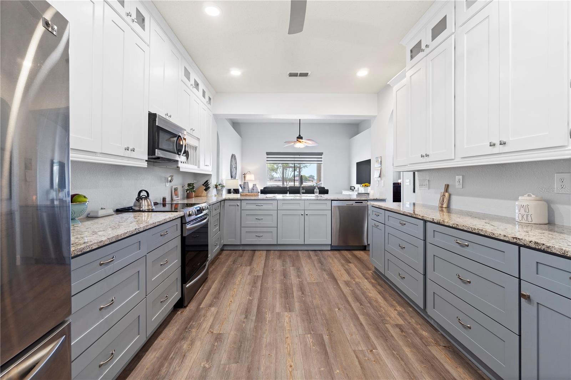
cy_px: 190
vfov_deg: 77.3
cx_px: 286
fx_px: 238
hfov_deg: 100.4
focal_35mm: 15
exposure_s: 1.3
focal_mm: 10
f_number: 8
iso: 100
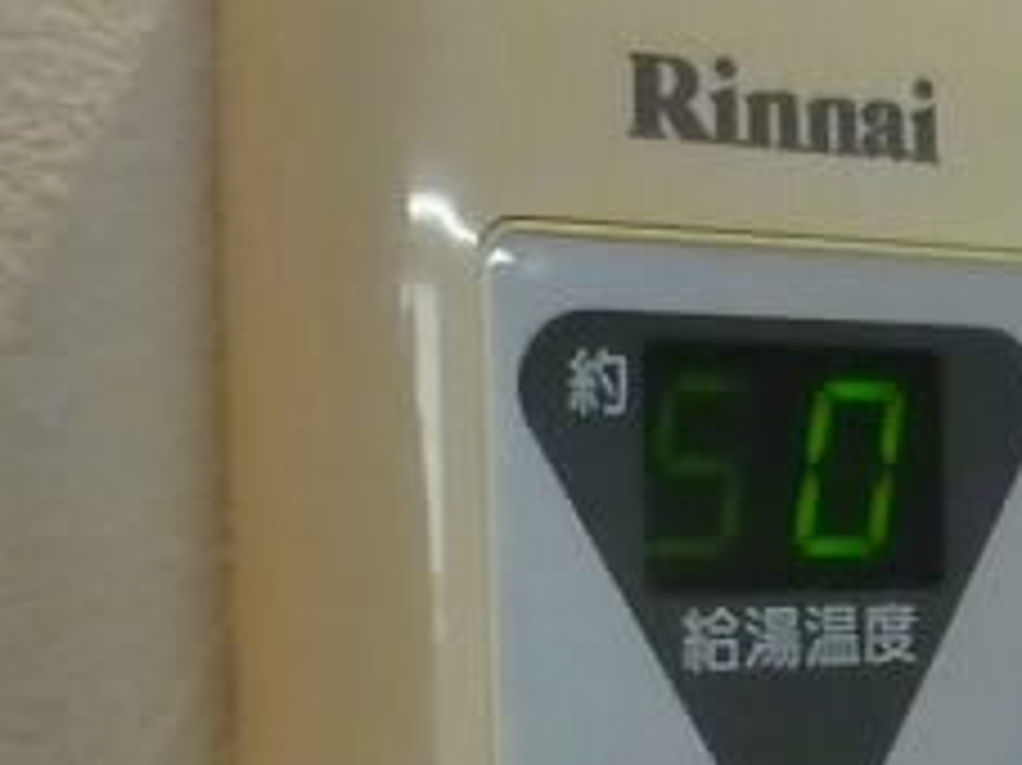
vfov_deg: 18.8
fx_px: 2272
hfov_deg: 24.3
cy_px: 673
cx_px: 995
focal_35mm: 77
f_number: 3.1
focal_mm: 4.5
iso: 1600
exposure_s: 1/400
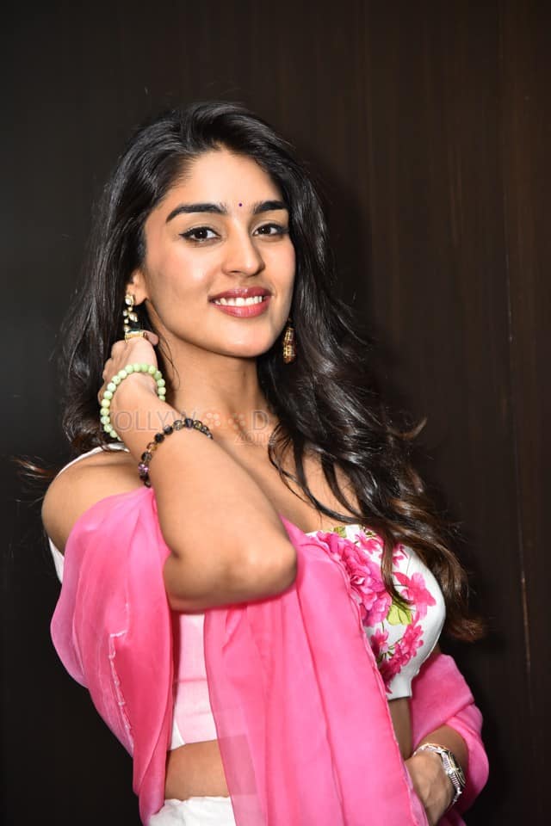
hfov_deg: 11.4
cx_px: 276
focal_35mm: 120
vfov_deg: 17.1
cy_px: 413
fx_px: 2755
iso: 1250
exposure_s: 1/160
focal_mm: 120
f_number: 4
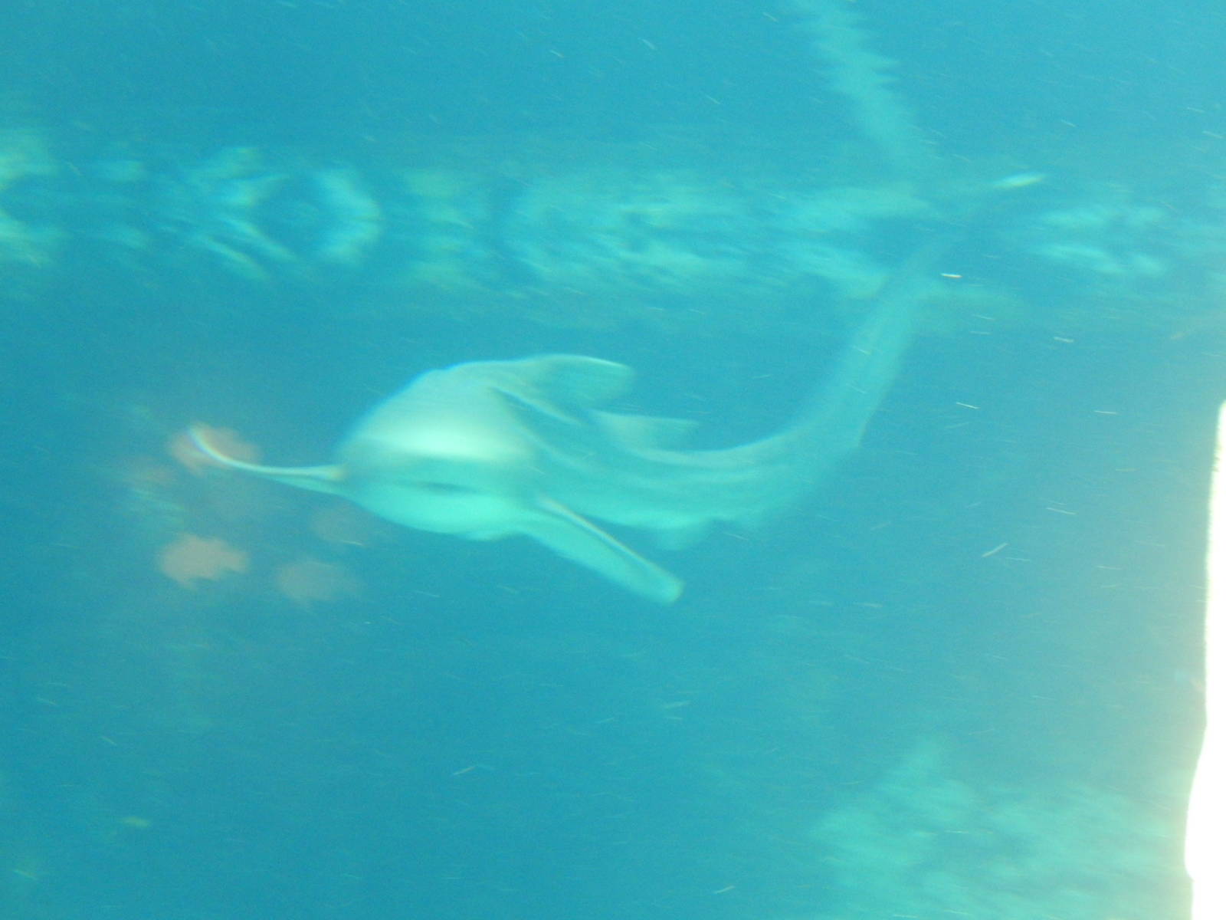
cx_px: 613
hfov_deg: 20.7
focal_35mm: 95
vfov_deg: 15.6
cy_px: 460
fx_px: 3365
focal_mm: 17
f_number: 5.2
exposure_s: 1/6
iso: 800
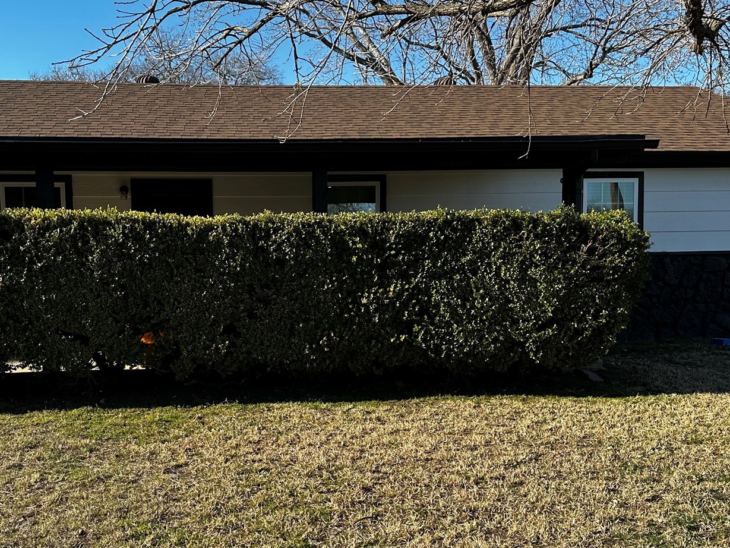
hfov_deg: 46.4
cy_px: 330
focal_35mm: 40
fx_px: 844
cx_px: 279
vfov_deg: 35.8
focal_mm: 6.86
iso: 80
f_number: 1.78
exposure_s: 1/1949
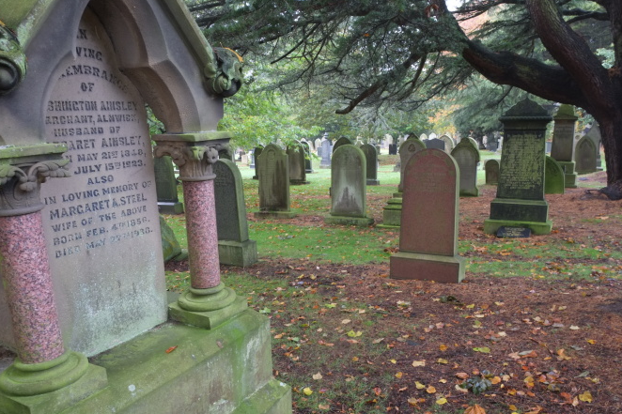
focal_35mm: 29
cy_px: 236
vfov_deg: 44.8
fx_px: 501
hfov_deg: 63.7
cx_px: 319
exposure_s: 1/8
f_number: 11
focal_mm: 16
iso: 800
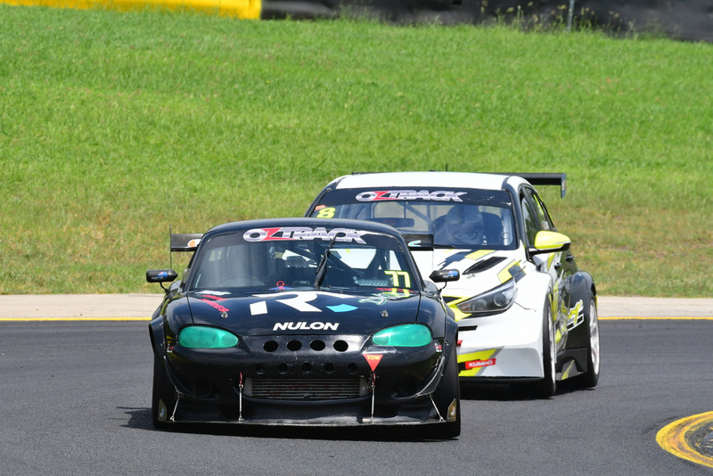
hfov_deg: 4.0
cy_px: 238
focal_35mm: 510
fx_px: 10104
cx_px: 356
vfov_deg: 2.7
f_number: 14
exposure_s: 1/640
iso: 640
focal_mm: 340
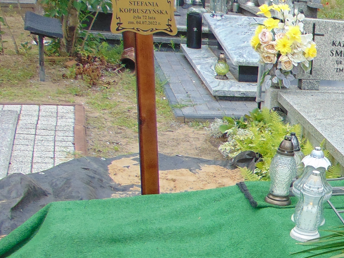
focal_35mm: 73
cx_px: 465
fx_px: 725
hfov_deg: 23.2
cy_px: 222
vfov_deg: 19.9
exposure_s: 1/320
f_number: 3
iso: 80
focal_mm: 4.5
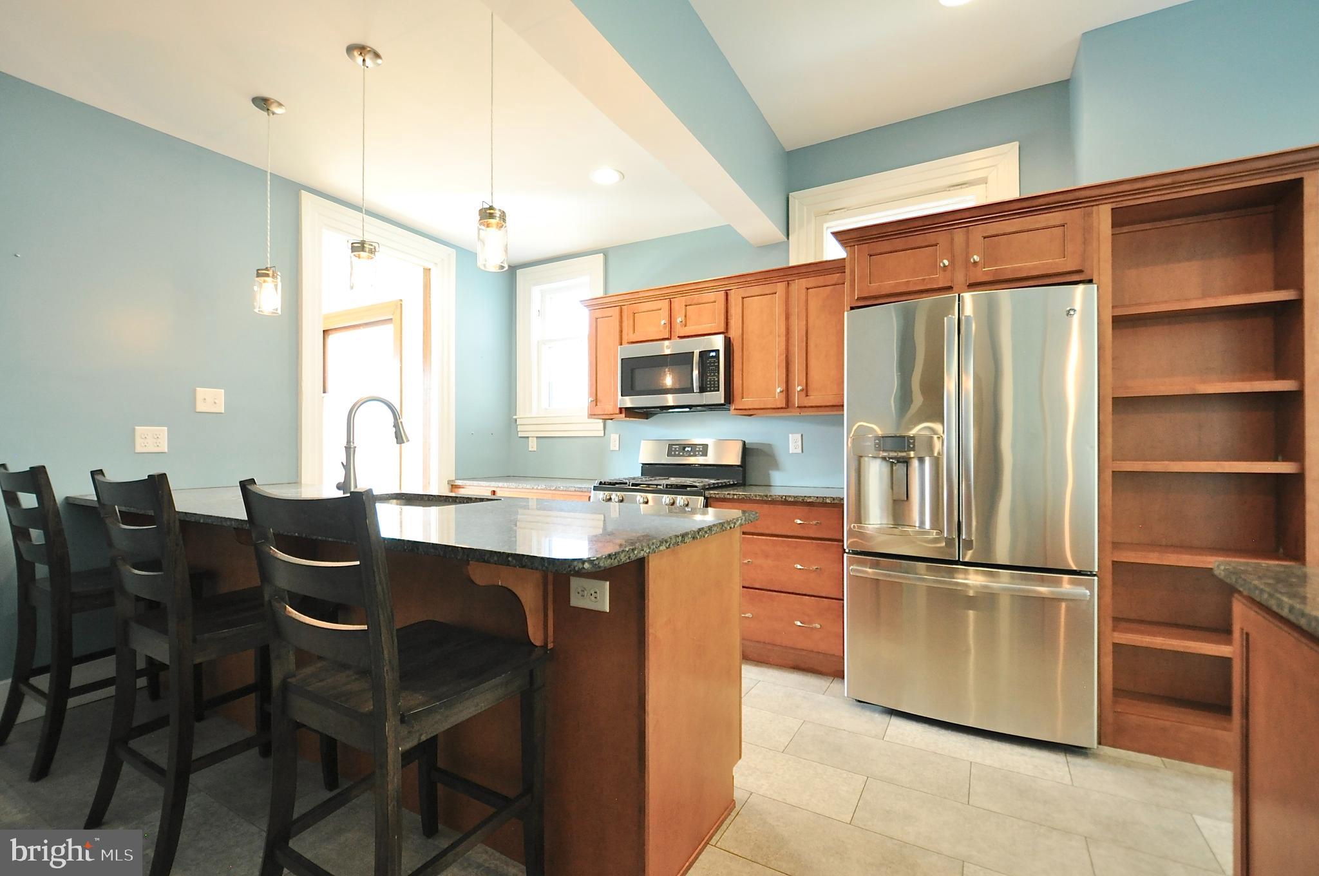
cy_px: 438
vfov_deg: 77.2
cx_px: 660
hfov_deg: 100.5
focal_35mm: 15
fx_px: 549
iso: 800
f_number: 3.5
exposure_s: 1/40
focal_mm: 10
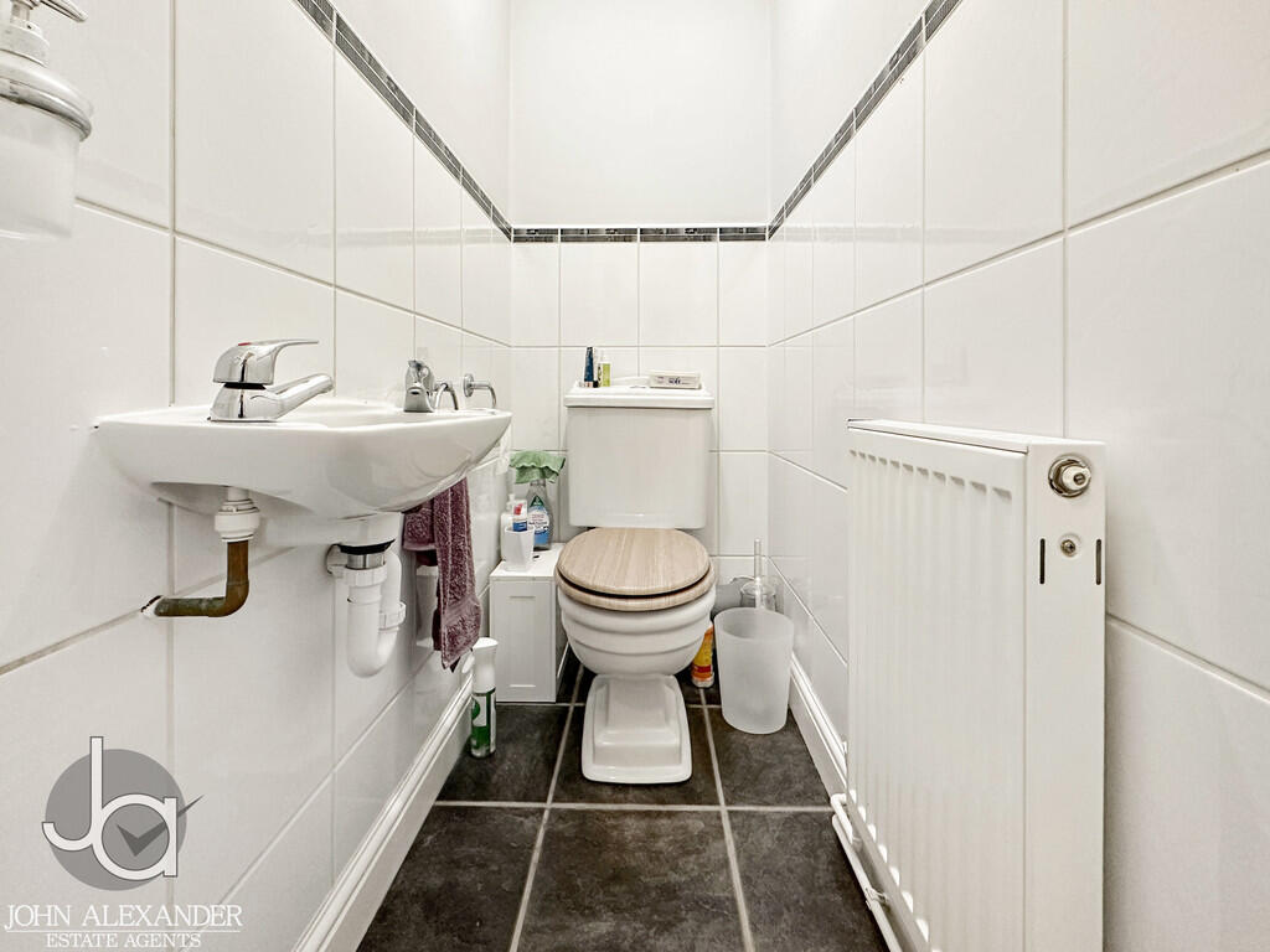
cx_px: 635
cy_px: 476
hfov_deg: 102.1
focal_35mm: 14
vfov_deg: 85.7
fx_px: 514
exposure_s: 1/100
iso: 320
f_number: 2.2
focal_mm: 2.22
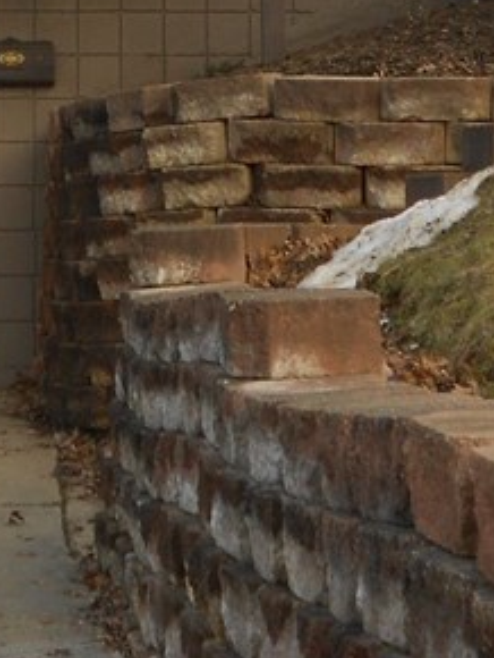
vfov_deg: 11.1
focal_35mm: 173
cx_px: -29
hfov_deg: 8.5
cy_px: -209
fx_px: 3287
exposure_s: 1/125
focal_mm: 8.8
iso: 80
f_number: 4.5
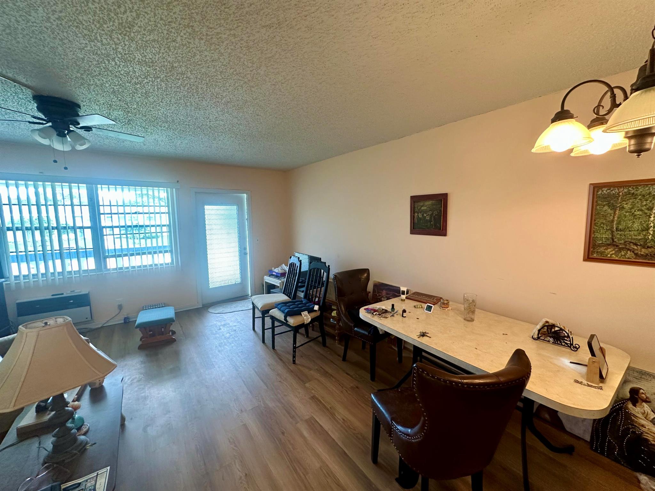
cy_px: 246
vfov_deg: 85.7
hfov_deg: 102.1
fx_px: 265
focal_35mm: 14
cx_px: 328
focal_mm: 2.22
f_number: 2.2
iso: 160
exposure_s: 1/60
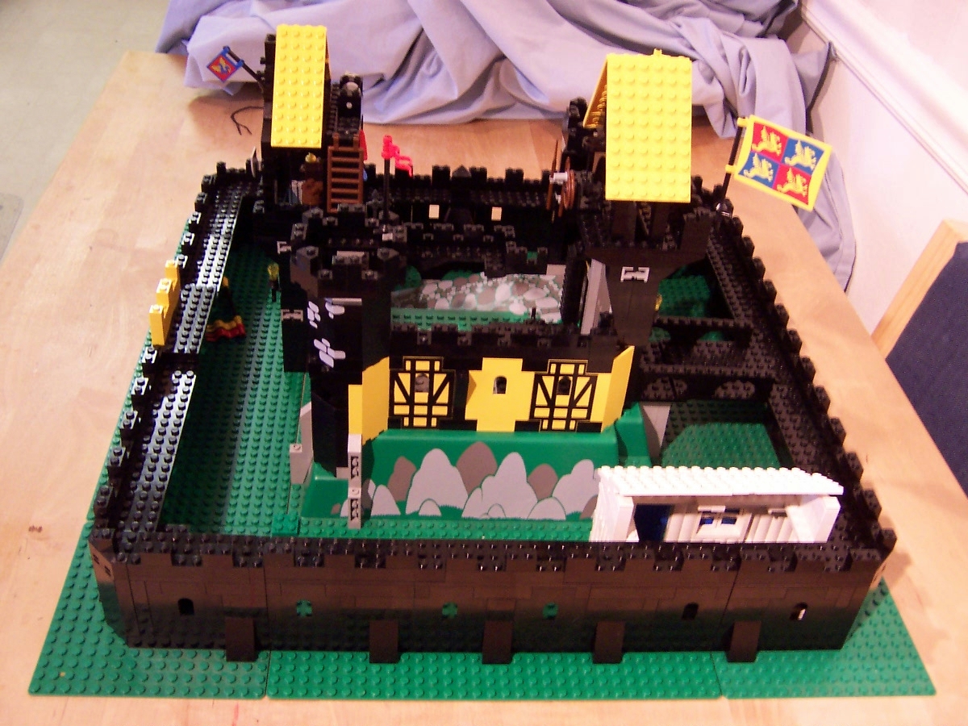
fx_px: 1007
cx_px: 484
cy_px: 363
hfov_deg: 51.4
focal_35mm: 36
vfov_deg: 39.7
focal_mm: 5.6
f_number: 2.8
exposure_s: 1/8
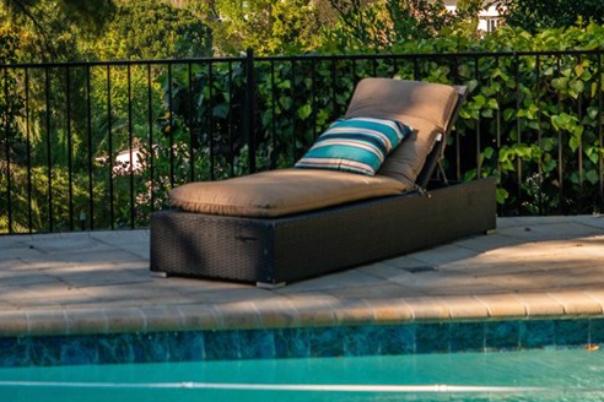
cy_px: 29
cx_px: 103
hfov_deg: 16.2
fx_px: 2097
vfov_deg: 10.9
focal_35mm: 125
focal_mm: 60
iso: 400
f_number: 5.6
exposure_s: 1/1250
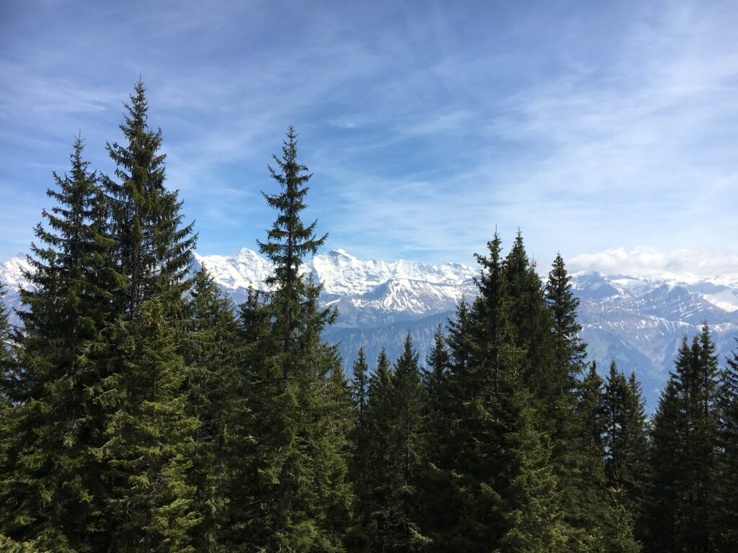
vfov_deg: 48.2
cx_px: 369
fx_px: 618
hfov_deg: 61.7
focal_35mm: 29
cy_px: 276
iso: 25
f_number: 2.2
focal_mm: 4.15
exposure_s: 1/2079
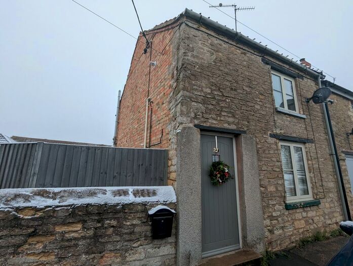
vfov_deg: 78.3
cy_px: 133
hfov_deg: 94.4
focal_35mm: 16
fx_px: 163
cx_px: 176
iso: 53
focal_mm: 2.35
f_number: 2.2
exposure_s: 1/200
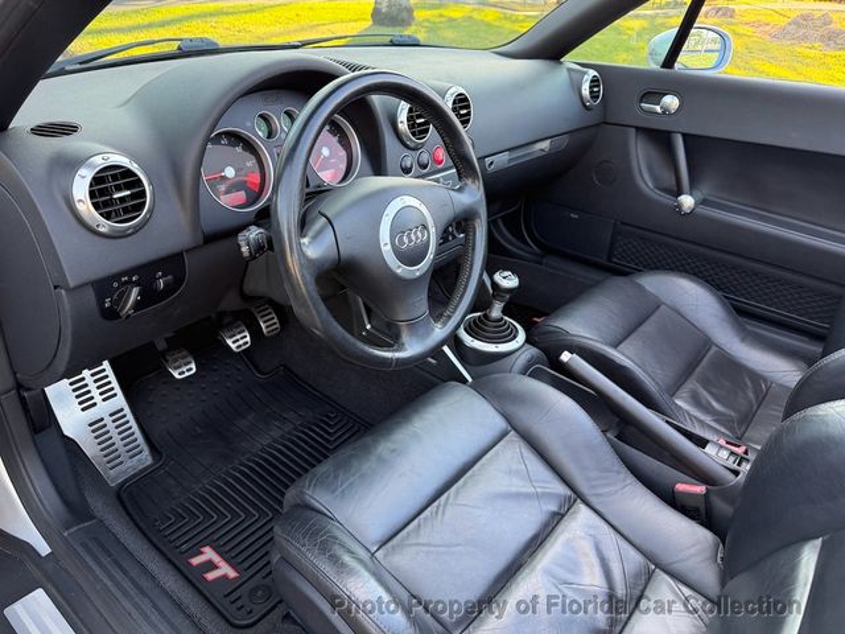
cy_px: 317
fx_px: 586
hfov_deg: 71.6
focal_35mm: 24
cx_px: 422
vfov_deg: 56.8
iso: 200
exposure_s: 1/230
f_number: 1.78
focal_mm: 6.76
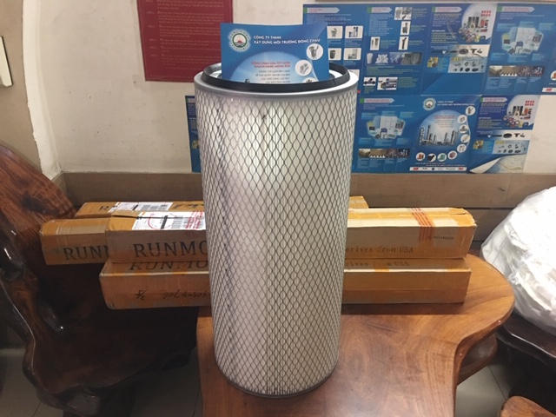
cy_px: 208
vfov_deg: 48.2
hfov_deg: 61.7
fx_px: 466
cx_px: 278
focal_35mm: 29
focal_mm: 4.15
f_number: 2.2
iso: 125
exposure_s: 1/8
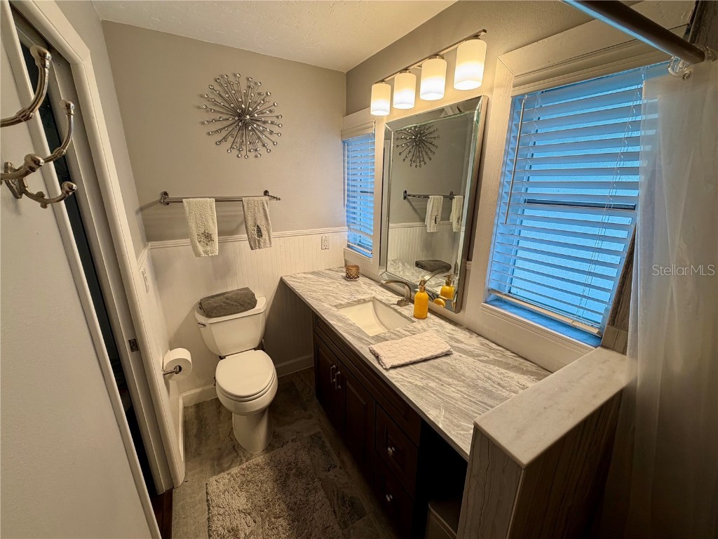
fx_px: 290
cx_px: 359
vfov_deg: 85.7
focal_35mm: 14
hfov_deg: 102.1
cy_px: 270
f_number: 2.2
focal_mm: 2.22
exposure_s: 1/120
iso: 80
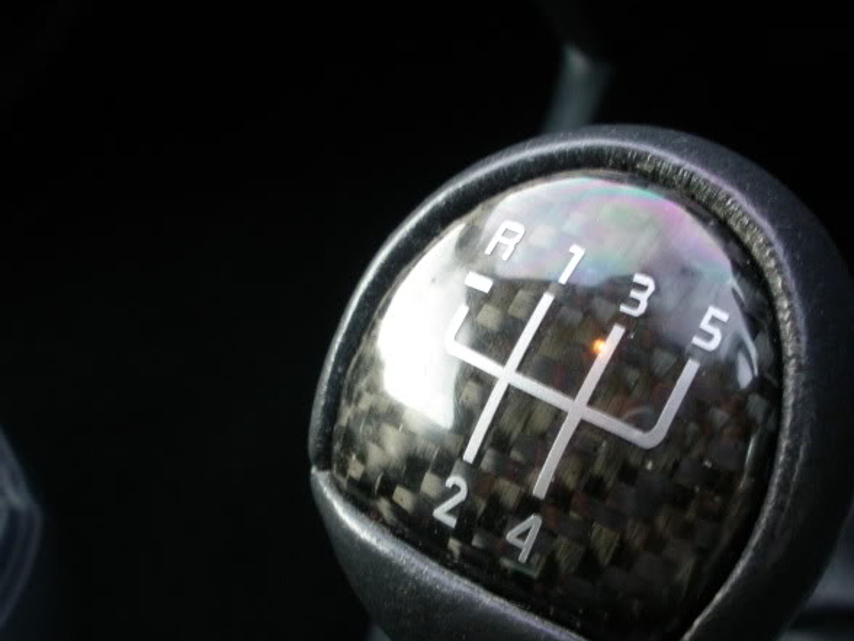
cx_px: 465
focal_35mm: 49
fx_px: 1209
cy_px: 371
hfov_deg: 38.9
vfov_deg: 29.6
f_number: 3.5
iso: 200
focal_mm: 6.3
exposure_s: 1/8
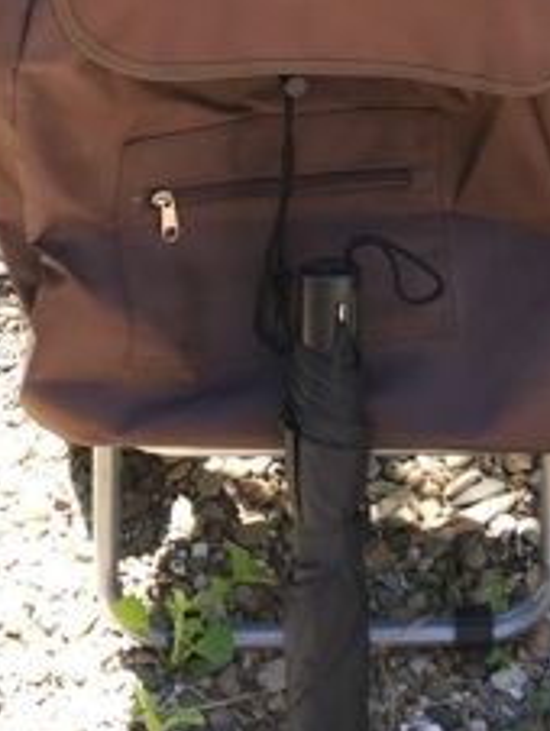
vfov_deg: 21.9
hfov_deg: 17.9
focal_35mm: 82
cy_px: -165
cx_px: 434
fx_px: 1734
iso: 25
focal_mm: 4.15
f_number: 2.2
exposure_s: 1/115
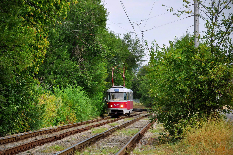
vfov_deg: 11.4
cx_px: 116
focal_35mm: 120
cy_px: 78
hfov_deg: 17.1
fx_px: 776
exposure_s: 1/250
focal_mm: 80
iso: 200
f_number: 5.6
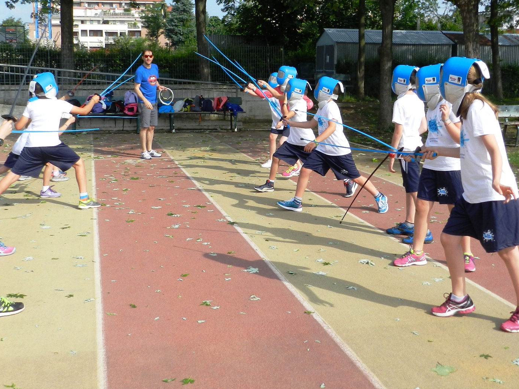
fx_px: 690
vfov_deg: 31.3
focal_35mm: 46
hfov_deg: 41.2
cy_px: 136
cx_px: 264
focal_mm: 5.6
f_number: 4
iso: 160
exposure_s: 1/800
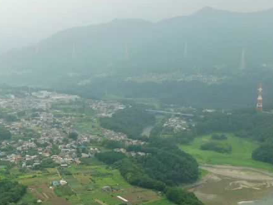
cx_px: 62
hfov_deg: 28.9
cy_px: 125
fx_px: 521
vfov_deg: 22.2
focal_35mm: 66
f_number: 3.5
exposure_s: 1/1000
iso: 125
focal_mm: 6.3
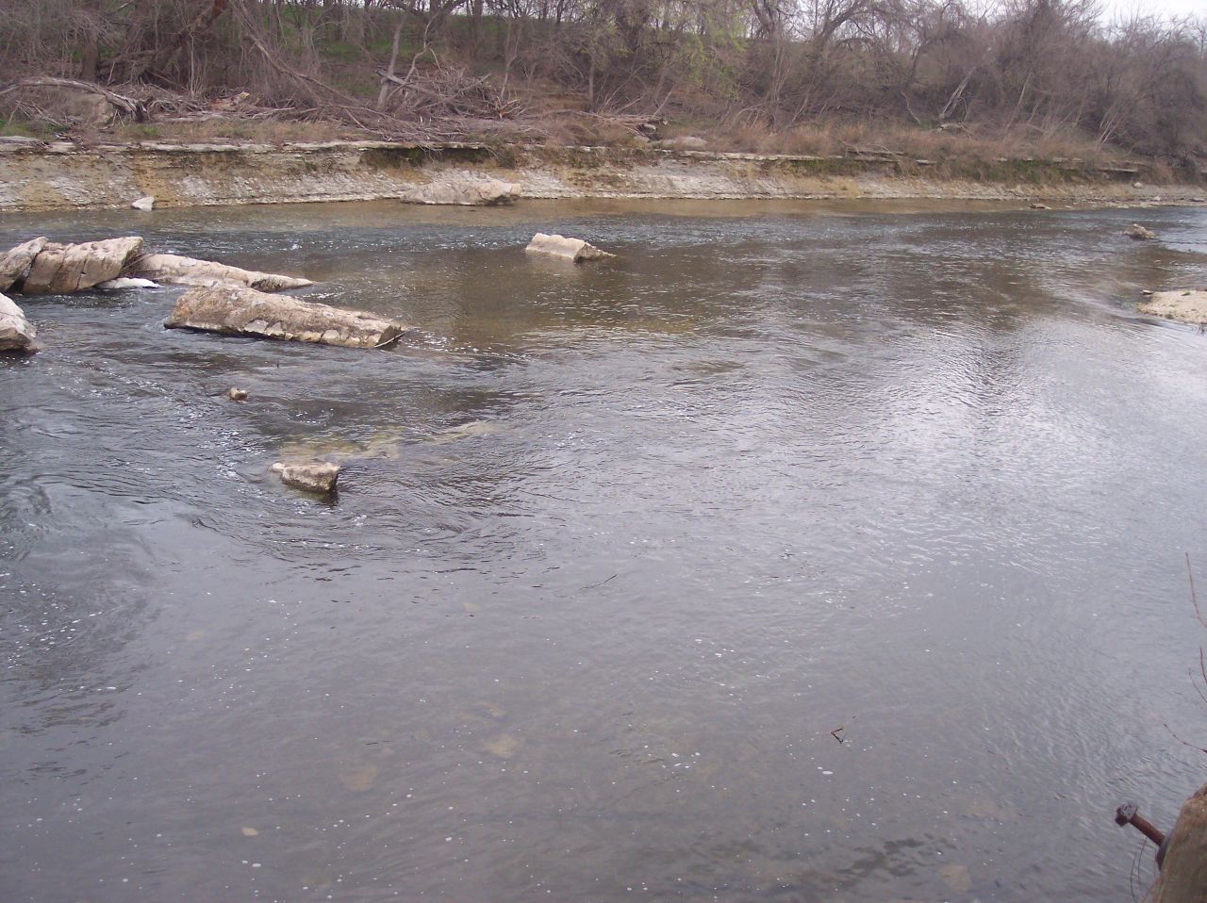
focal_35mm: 38
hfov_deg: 49.0
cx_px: 604
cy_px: 452
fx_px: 1324
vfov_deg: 37.7
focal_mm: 8
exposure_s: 1/500
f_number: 2.8
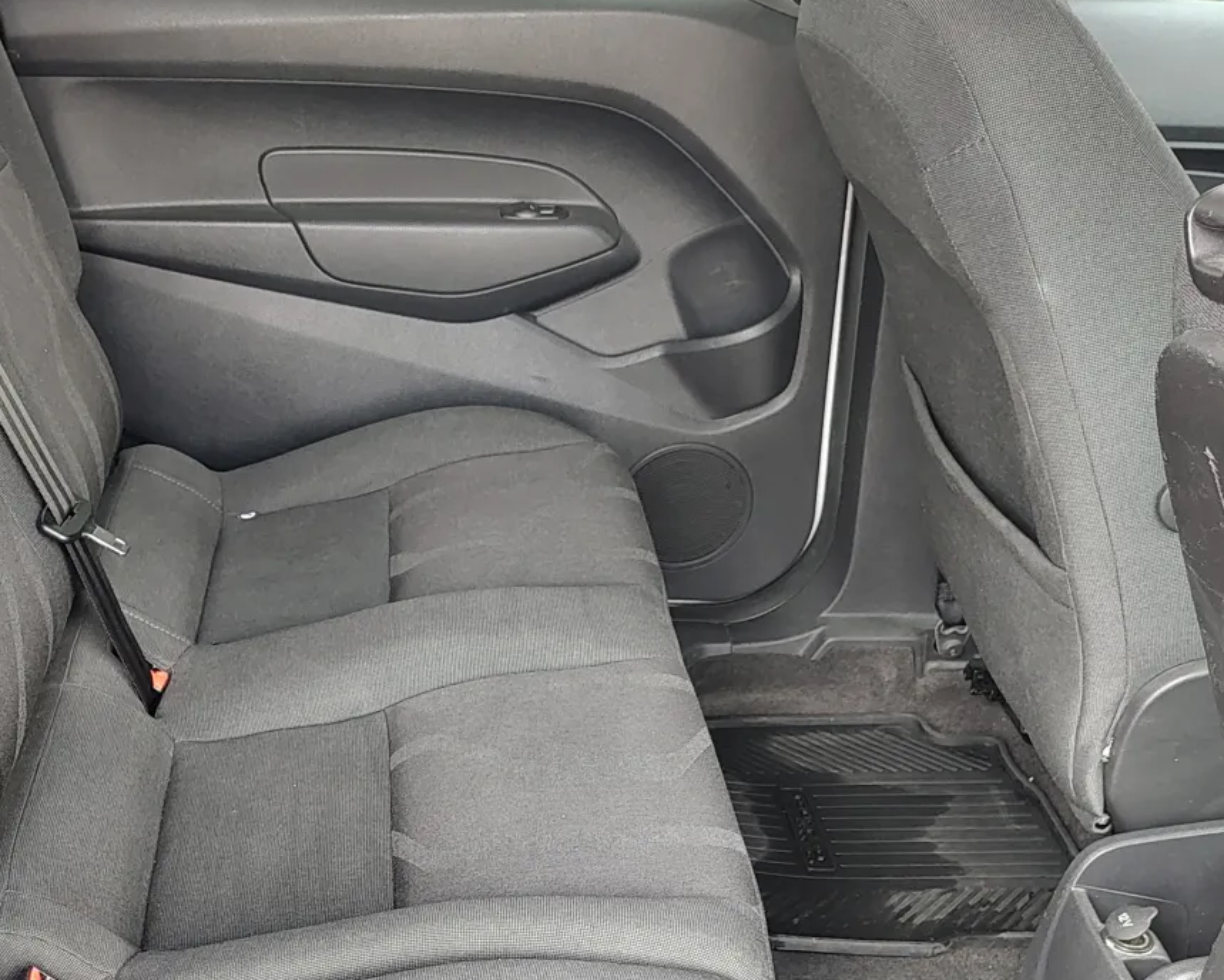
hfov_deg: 41.6
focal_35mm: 43
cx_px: 306
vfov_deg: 34.1
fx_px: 1558
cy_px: 757
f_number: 1.8
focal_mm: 5.56
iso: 278
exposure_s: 1/100
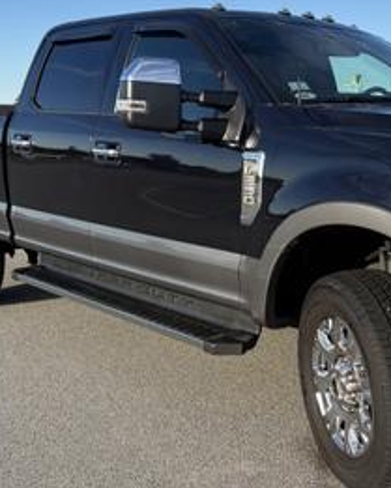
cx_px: 333
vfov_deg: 37.8
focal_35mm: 49
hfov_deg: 29.9
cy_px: 185
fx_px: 708
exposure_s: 1/2141
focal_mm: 5.96
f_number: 1.6
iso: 50
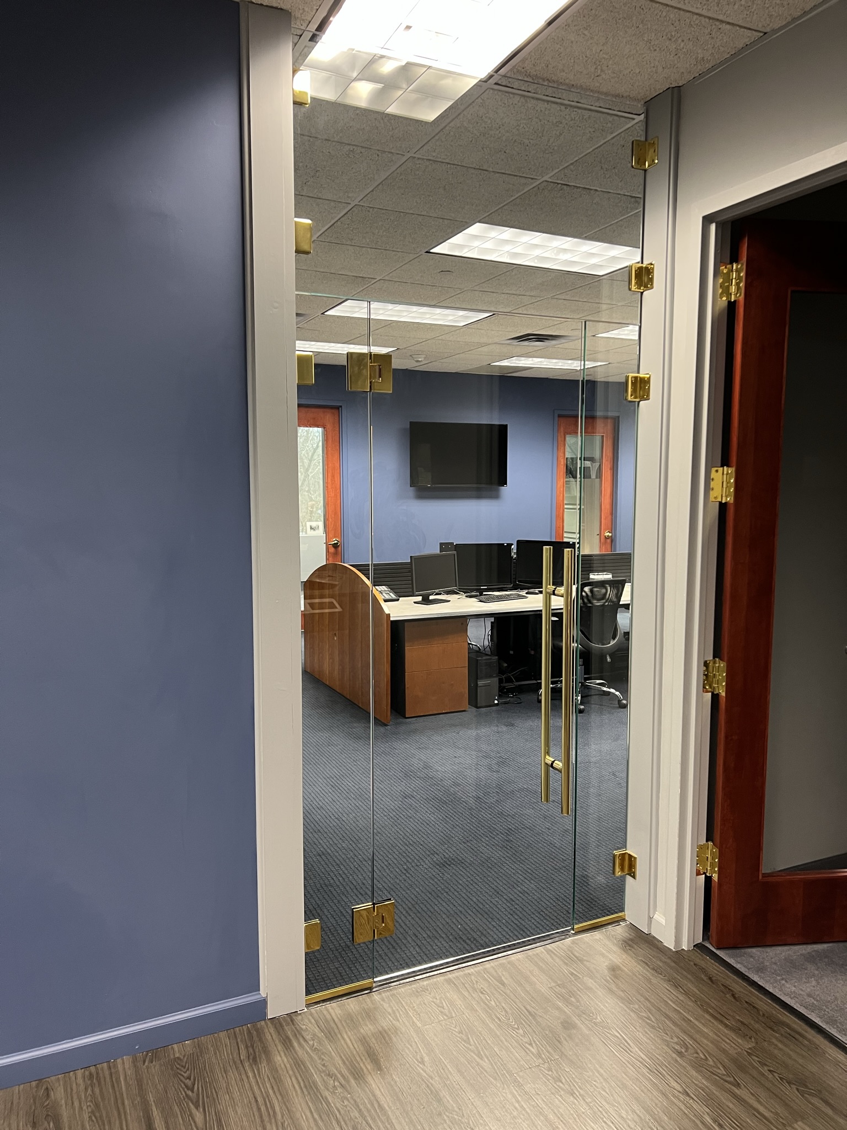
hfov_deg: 53.1
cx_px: 424
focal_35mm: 26
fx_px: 848
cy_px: 565
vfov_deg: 67.3
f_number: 1.5
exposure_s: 1/60
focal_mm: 5.7
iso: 160
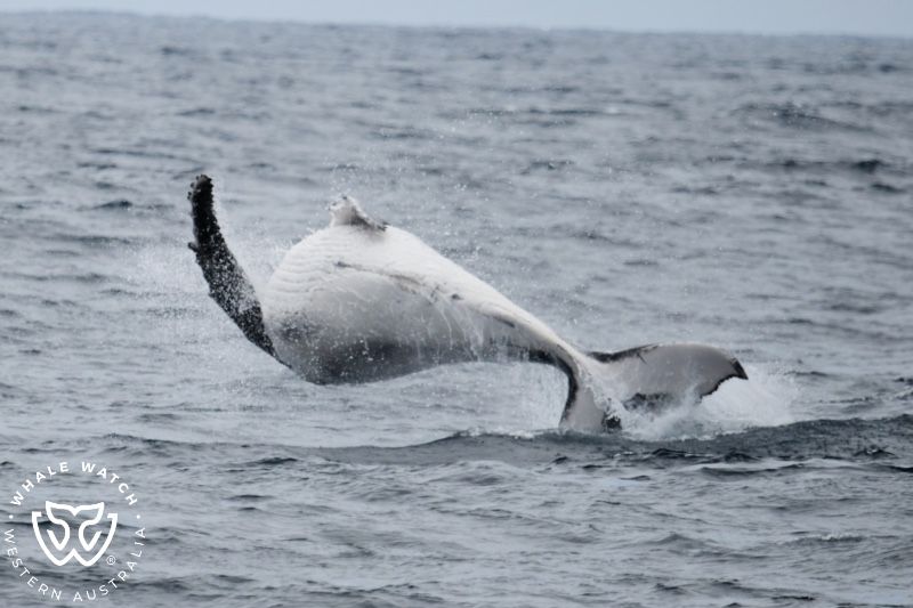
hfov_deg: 3.4
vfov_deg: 2.3
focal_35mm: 600
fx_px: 15213
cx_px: 456
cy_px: 304
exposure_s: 1/8000
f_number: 6.3
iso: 640
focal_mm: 600
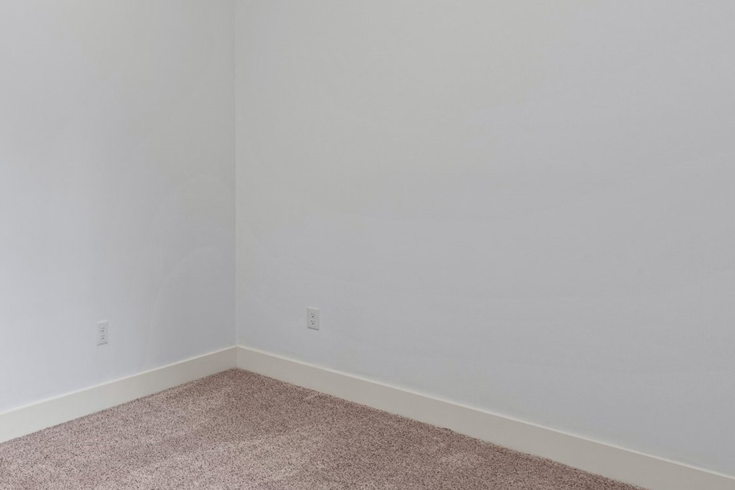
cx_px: 90
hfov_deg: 56.1
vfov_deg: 44.7
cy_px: 195
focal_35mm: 29
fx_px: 592
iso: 100
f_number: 8
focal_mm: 16
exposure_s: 1/1.25
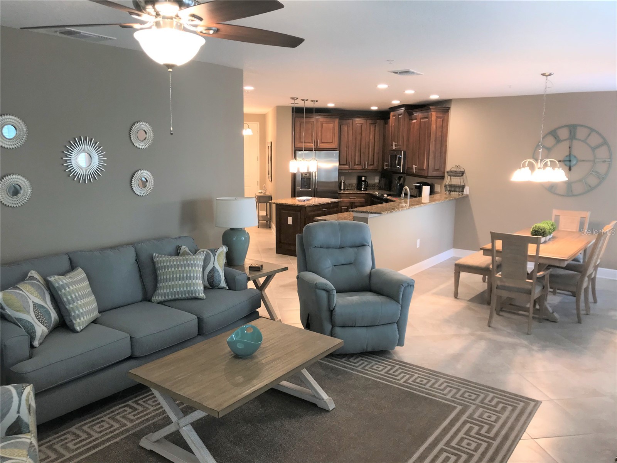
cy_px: 232
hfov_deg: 63.4
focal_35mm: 28
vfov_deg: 49.7
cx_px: 308
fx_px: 499
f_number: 1.8
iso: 25
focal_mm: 3.99
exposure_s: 1/30
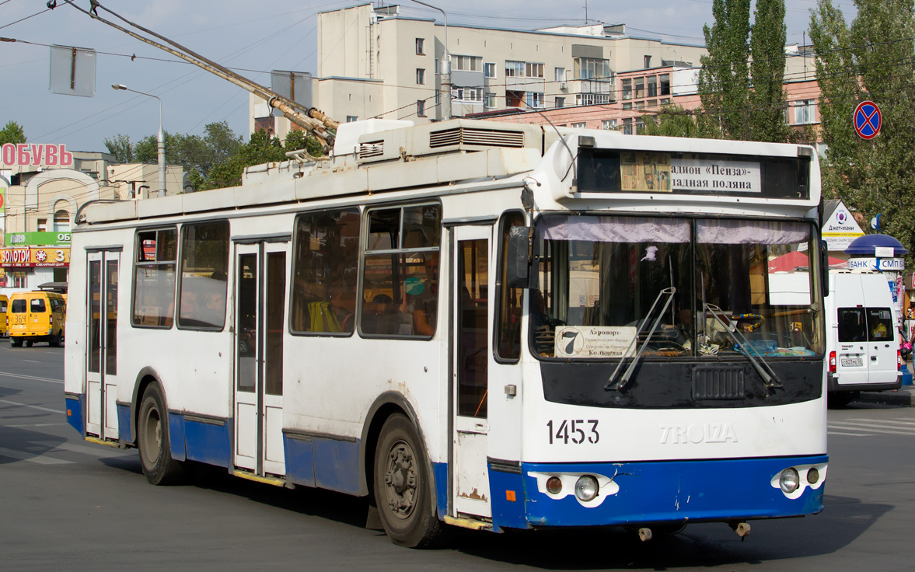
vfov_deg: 23.8
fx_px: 1360
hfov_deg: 37.2
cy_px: 267
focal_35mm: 55
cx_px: 454
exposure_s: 1/800
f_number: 6.3
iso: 200
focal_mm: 35
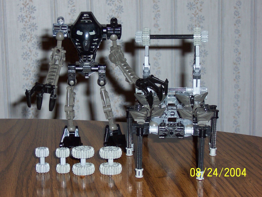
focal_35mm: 114
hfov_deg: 17.3
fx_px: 863
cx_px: 131
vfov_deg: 13.0
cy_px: 98
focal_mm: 17.6
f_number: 4.8
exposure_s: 1/90
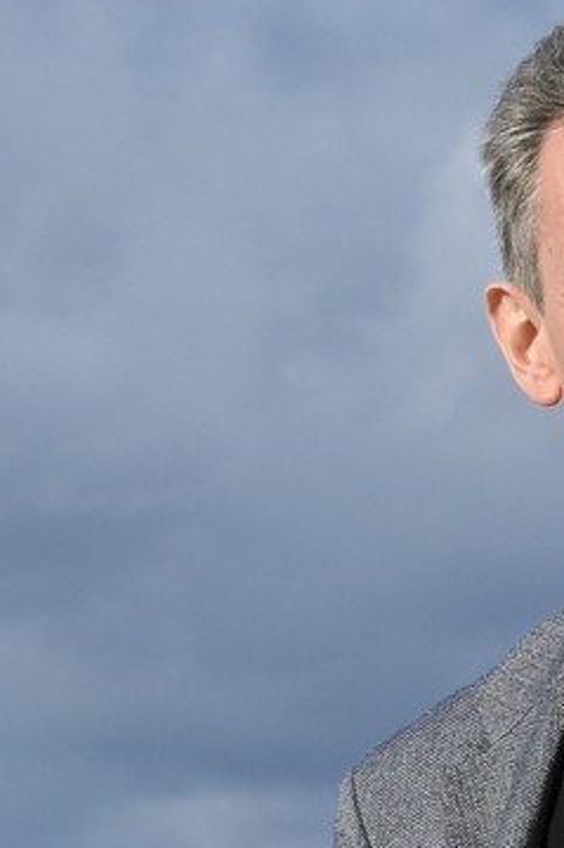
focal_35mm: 312
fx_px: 7339
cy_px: 1741
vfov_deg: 6.4
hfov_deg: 4.4
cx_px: 708
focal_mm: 70
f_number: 14
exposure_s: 1/250
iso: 200
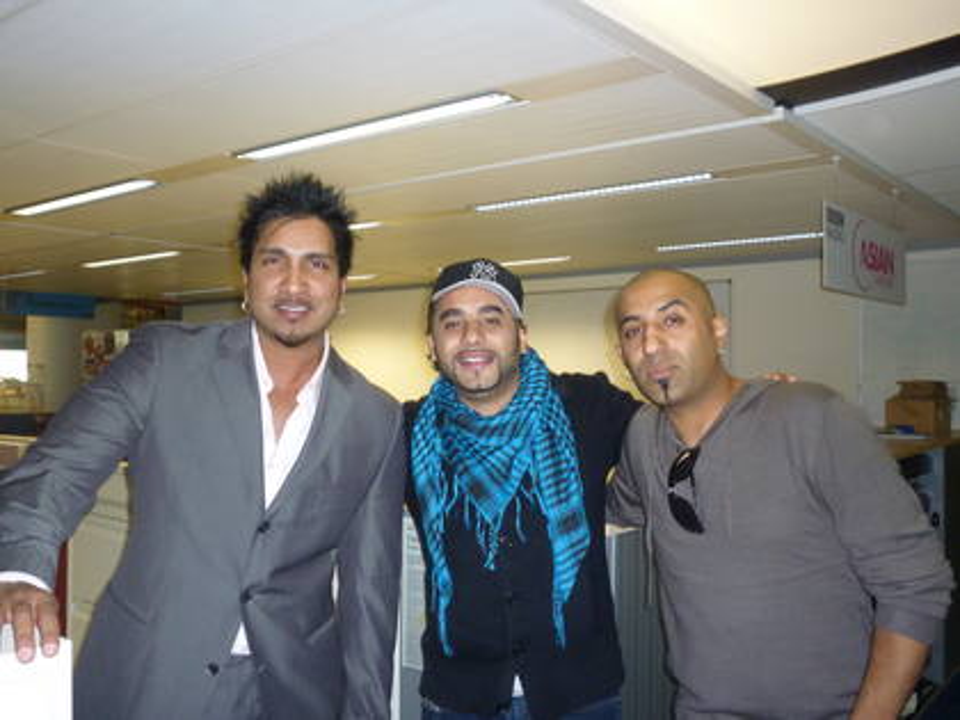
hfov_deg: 55.4
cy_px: 360
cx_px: 480
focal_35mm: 33
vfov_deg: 42.9
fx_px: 915
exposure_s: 1/30
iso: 250
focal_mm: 5.8
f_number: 3.5
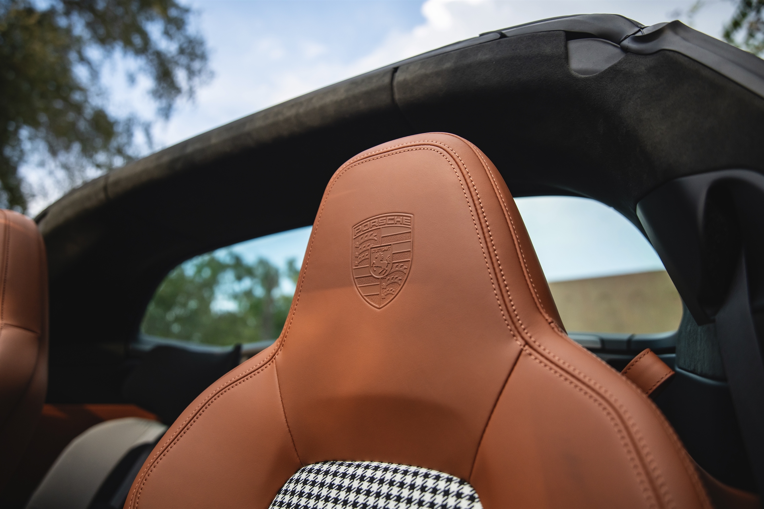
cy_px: 254
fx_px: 509
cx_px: 382
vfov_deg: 53.1
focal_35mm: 24
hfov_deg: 73.7
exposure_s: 1/1000
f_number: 2.8
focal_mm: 24
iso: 400
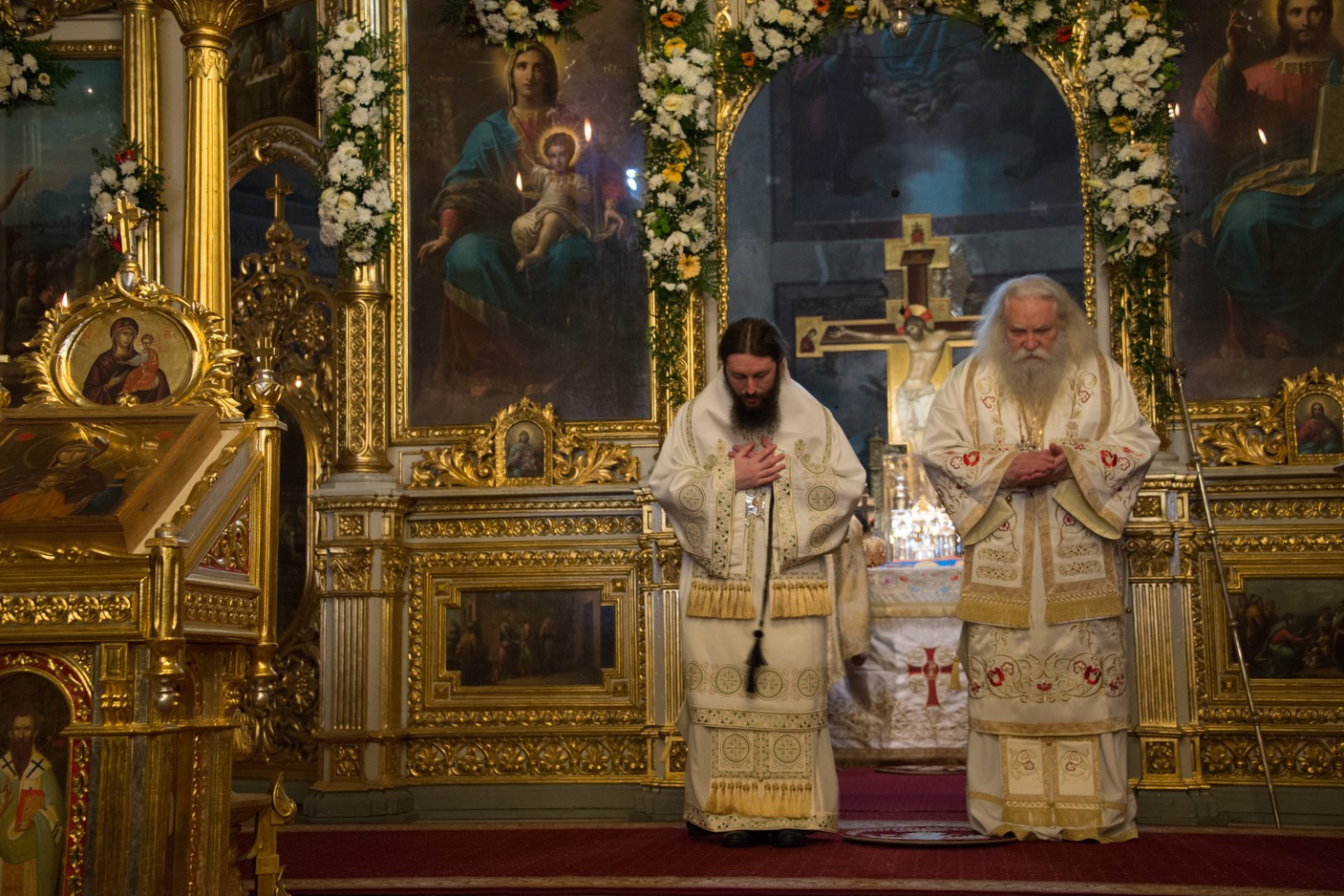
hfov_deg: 38.9
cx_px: 677
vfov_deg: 26.5
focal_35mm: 51
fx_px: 1904
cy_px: 450
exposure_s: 1/50
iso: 3200
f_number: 4.5
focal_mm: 50
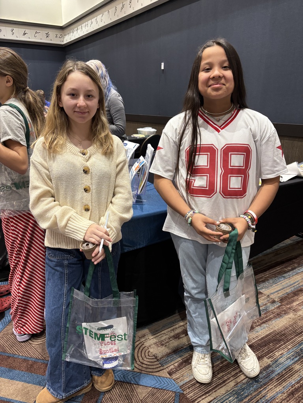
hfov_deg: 53.1
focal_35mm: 26
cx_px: 152
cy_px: 202
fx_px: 303
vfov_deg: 67.3
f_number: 1.6
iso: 250
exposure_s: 1/60
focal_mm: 5.96
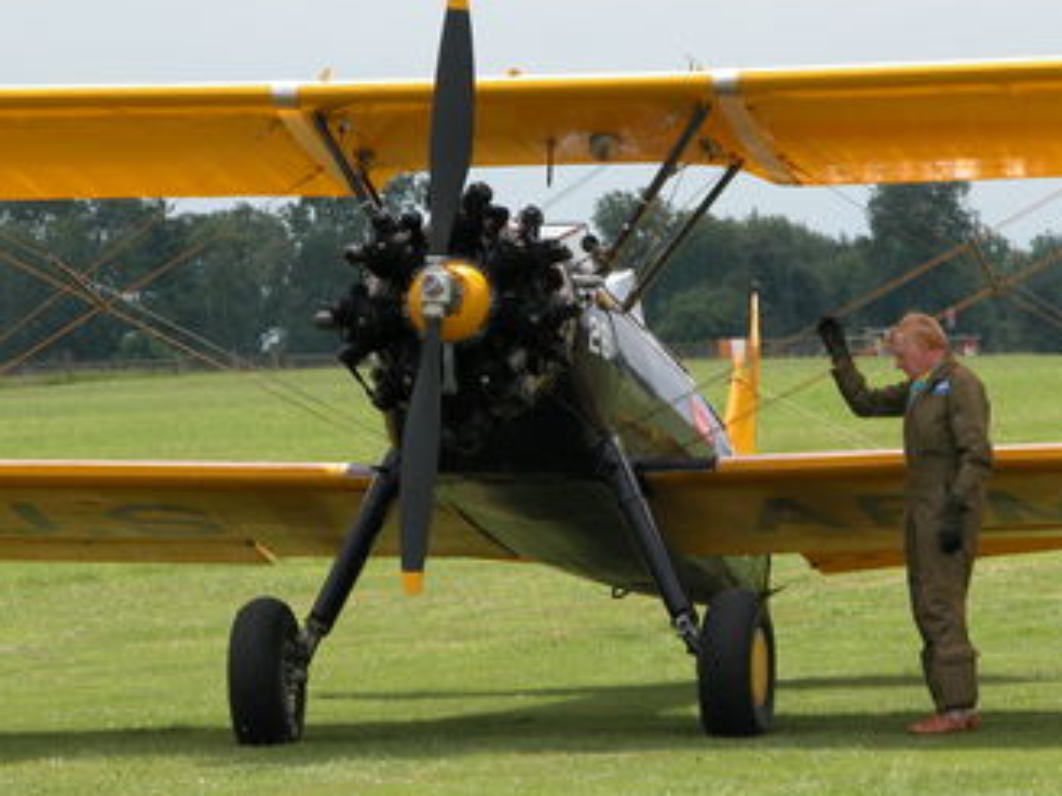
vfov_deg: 5.5
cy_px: 362
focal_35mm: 272
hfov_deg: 7.3
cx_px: 593
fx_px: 8345
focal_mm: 56.7
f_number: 5.8
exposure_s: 1/349
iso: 100
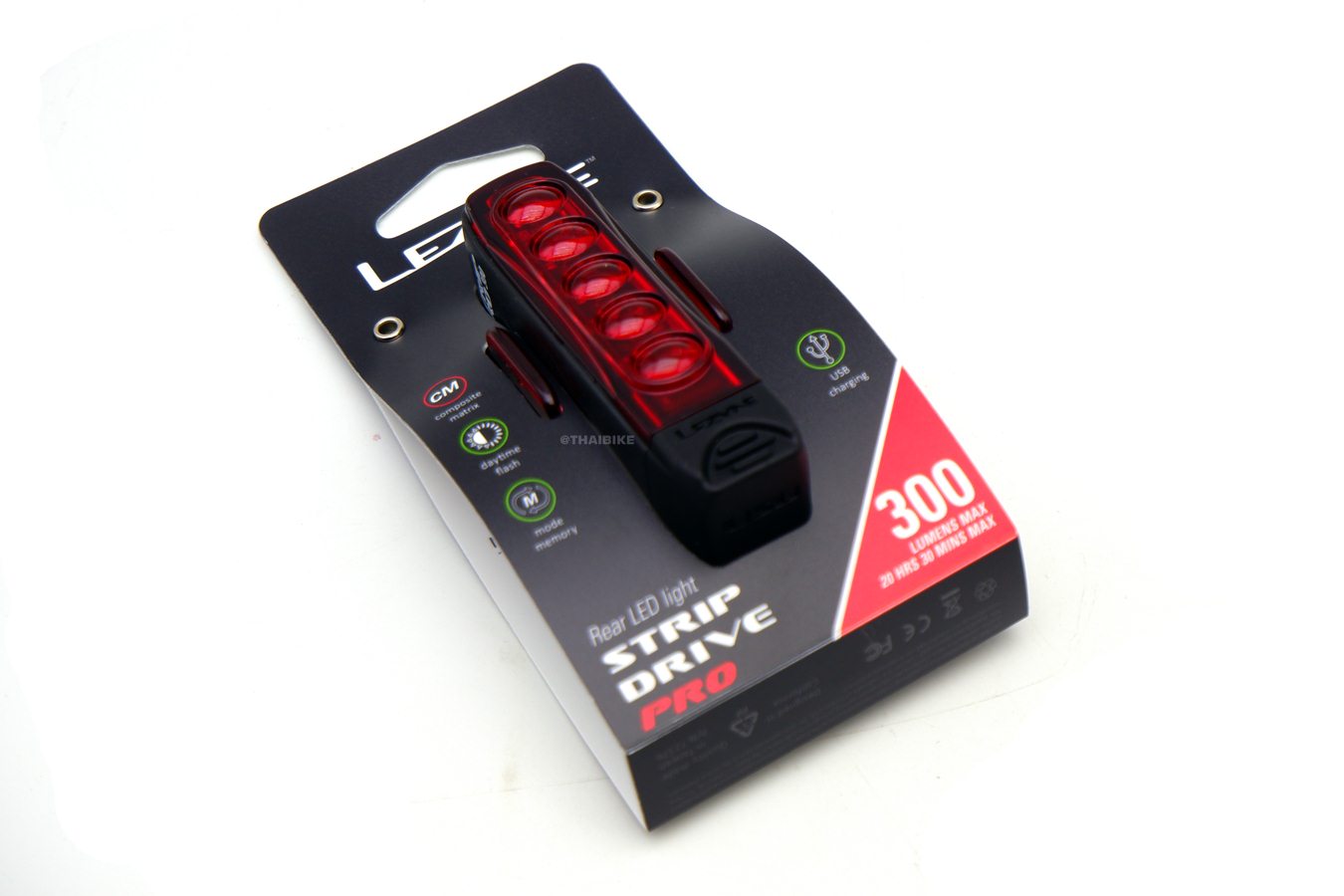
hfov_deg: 31.9
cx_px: 672
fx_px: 2352
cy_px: 448
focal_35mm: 63
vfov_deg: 21.6
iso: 200
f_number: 5.6
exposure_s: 1/160
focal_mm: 42
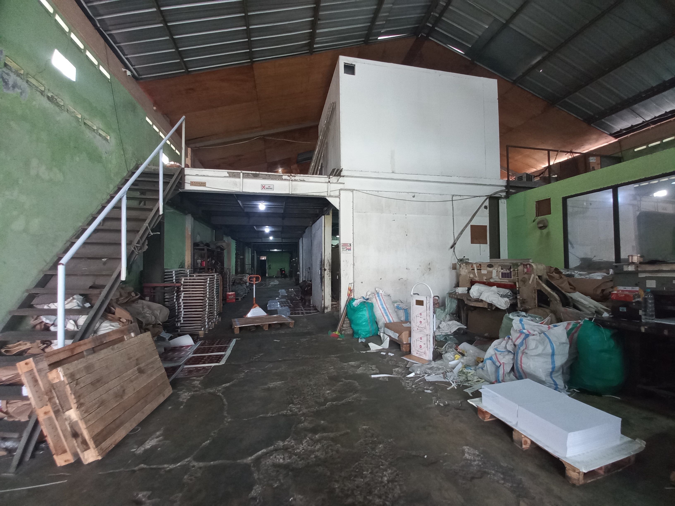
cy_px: 253
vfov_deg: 89.9
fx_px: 253
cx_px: 338
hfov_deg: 106.2
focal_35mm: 13
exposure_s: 1/16.7
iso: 200
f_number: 2.2
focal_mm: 1.42
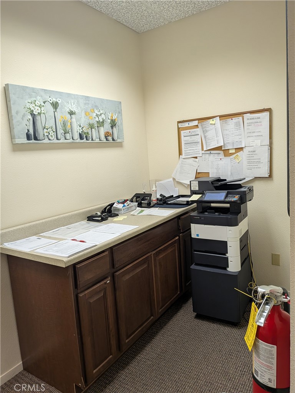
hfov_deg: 56.8
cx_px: 148
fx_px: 273
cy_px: 196
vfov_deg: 71.6
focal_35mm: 24
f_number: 1.7
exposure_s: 1/139
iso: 162
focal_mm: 4.53
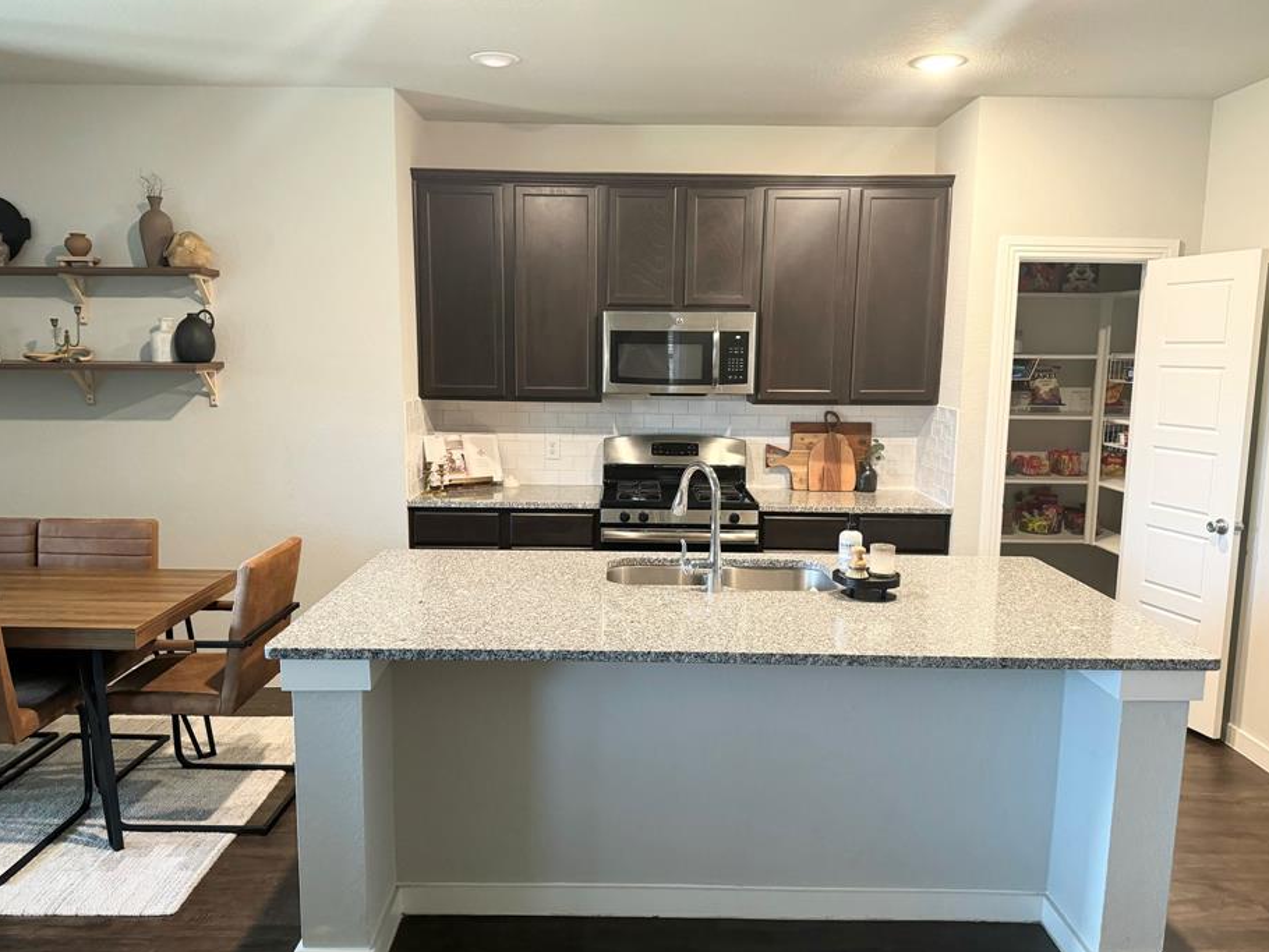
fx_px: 990
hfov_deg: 65.3
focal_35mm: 27
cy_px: 491
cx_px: 621
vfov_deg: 51.4
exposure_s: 1/60
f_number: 1.78
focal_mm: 6.76
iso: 500
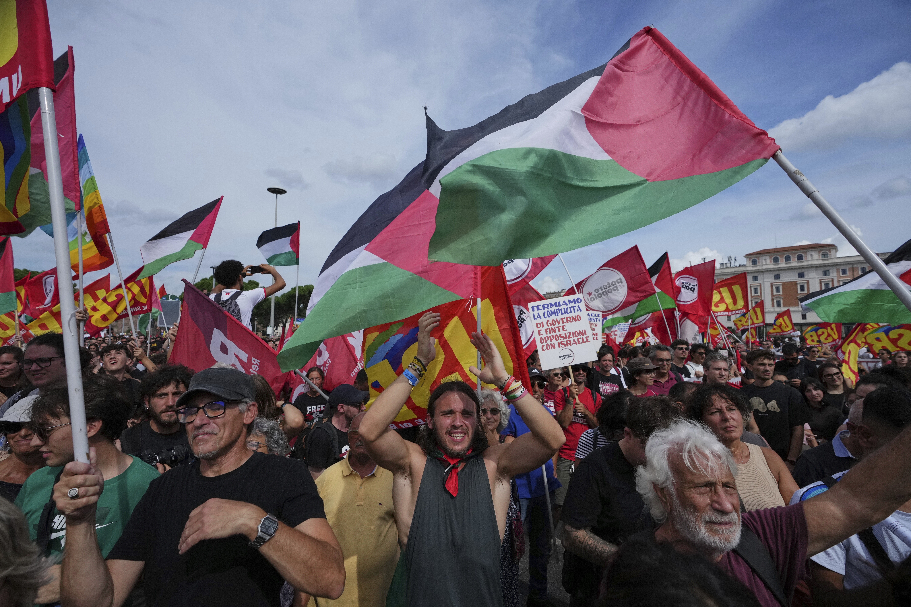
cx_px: 456
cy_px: 304
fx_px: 405
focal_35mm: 16
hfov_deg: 96.7
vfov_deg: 73.7
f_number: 5.6
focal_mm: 16
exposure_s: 1/10000
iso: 1250
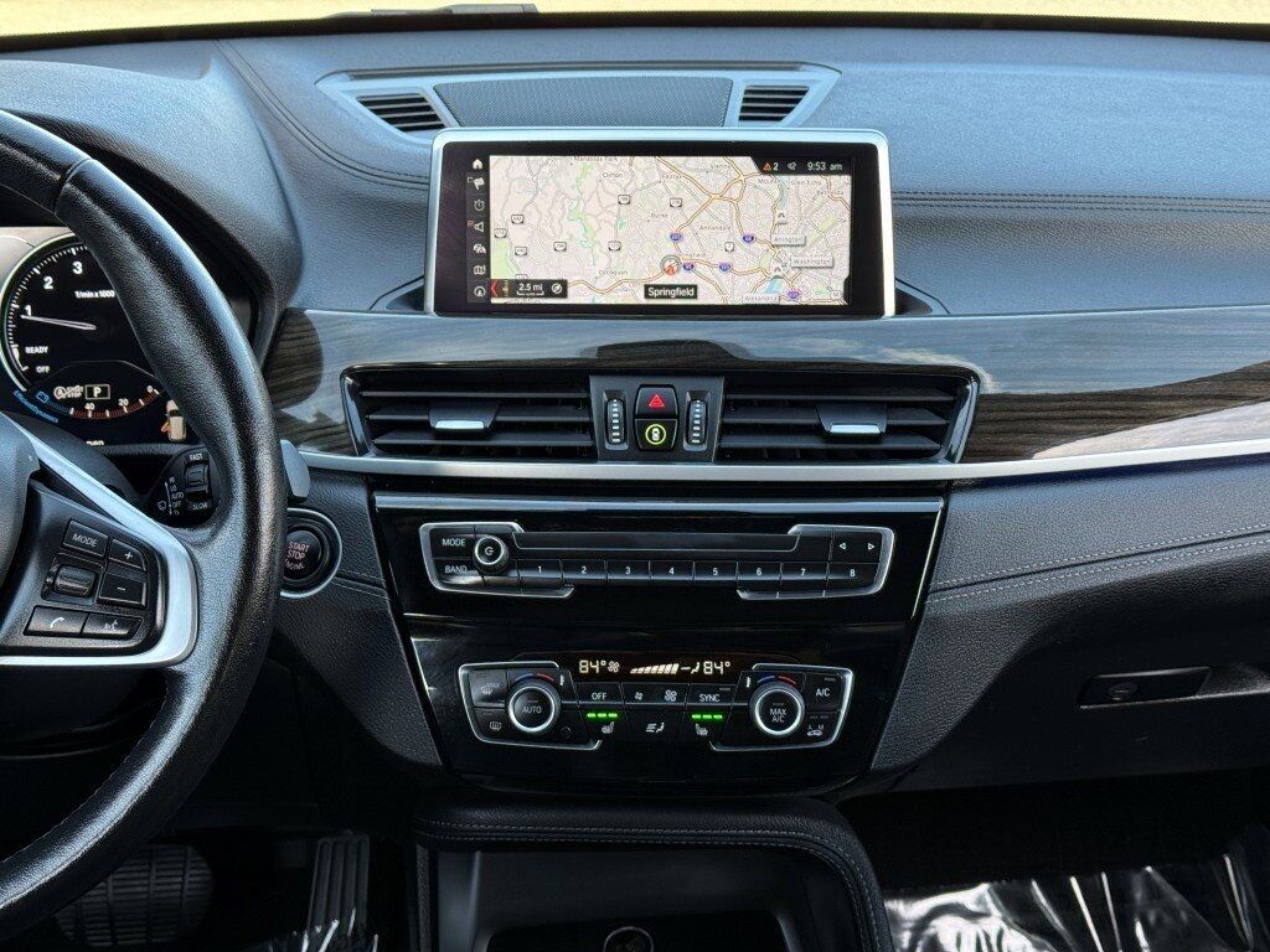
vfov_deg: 30.3
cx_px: 635
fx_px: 1761
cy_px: 476
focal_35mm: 48
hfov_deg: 39.7
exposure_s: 1/137
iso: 64
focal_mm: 6.76
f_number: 1.78
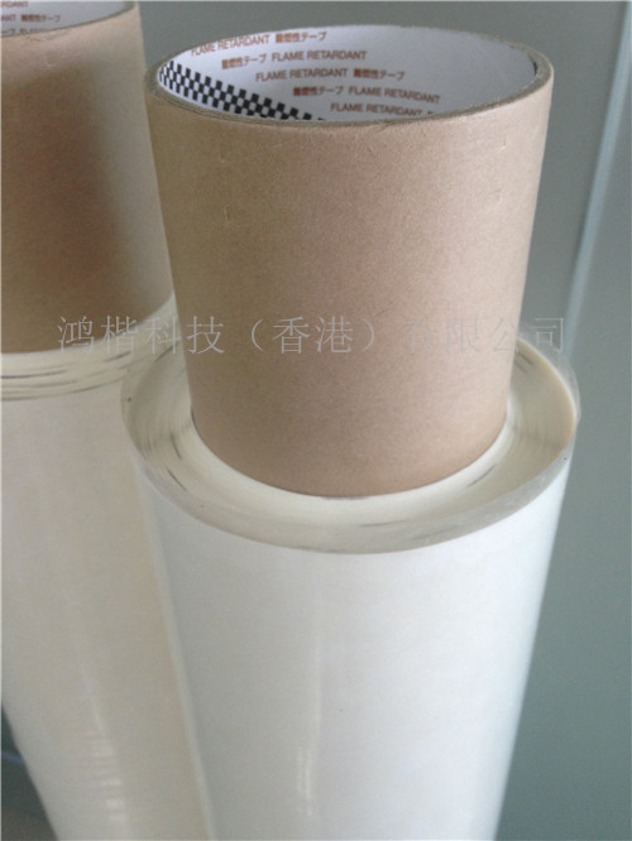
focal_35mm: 33
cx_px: 316
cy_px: 420
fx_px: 803
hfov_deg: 43.0
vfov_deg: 55.3
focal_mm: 4.12
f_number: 2.4
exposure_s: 1/20
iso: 80
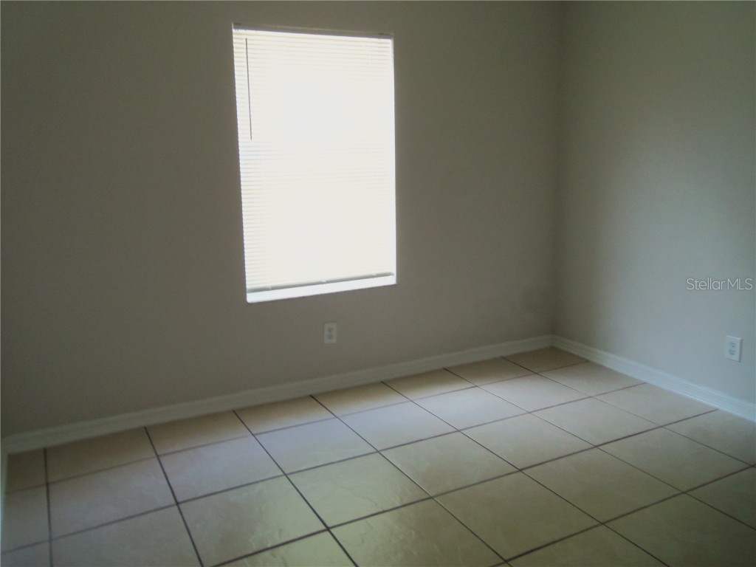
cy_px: 284
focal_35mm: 28
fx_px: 612
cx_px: 378
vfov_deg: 49.7
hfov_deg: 63.4
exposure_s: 1/40
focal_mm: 5.1
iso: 250
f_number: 3.9
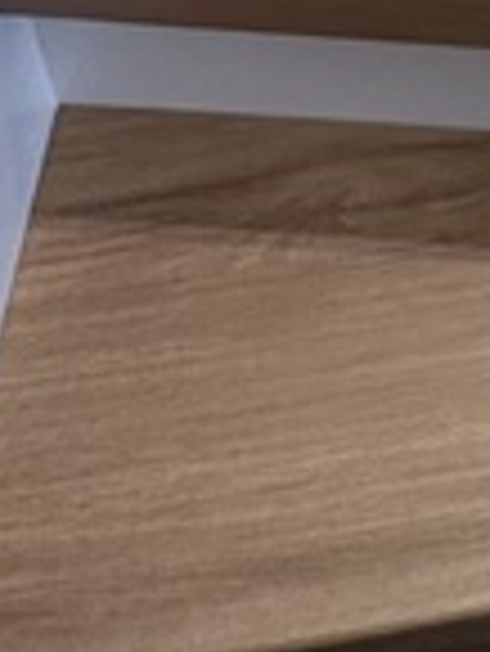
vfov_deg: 13.2
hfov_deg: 13.3
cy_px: -1021
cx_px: 922
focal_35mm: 99
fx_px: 1866
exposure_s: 1/50
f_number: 2.2
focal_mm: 2.22
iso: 250
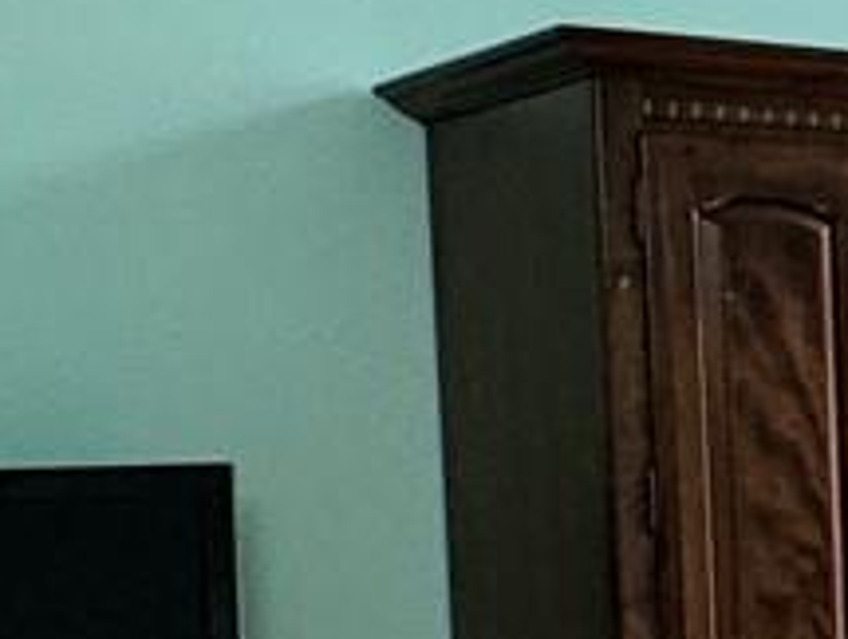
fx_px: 2552
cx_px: 1696
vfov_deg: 14.1
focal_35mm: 104
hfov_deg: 15.2
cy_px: 572
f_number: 2.2
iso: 160
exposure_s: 1/60
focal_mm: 2.22
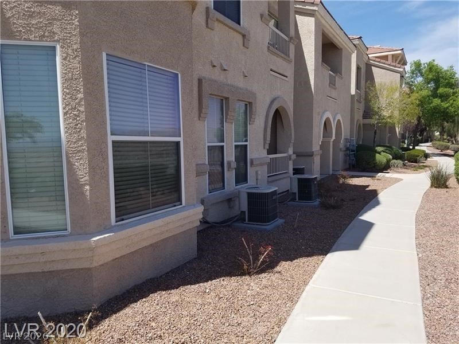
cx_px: 230
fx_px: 345
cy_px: 172
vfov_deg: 53.1
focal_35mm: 26
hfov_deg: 67.3
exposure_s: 1/2880
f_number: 1.7
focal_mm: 4.2
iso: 50
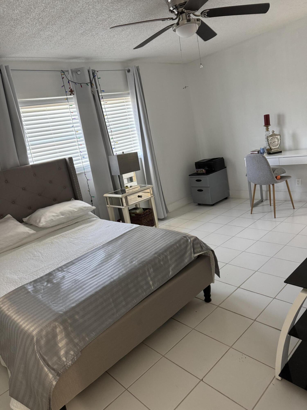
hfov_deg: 56.8
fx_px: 284
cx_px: 154
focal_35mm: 24
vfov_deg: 71.6
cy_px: 205
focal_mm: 6.76
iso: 320
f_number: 1.78
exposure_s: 1/60
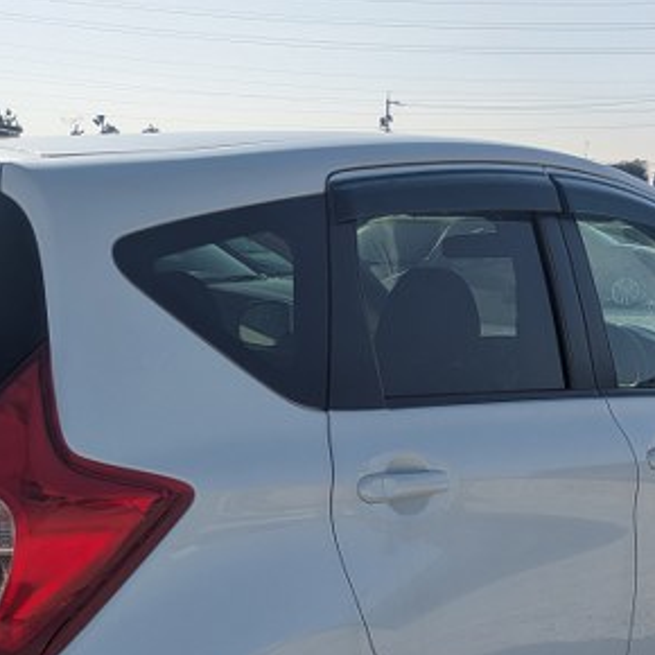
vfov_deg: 26.8
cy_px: 632
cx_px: 283
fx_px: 1306
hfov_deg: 28.1
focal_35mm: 61
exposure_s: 1/4444
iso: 50
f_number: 1.89
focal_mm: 5.43
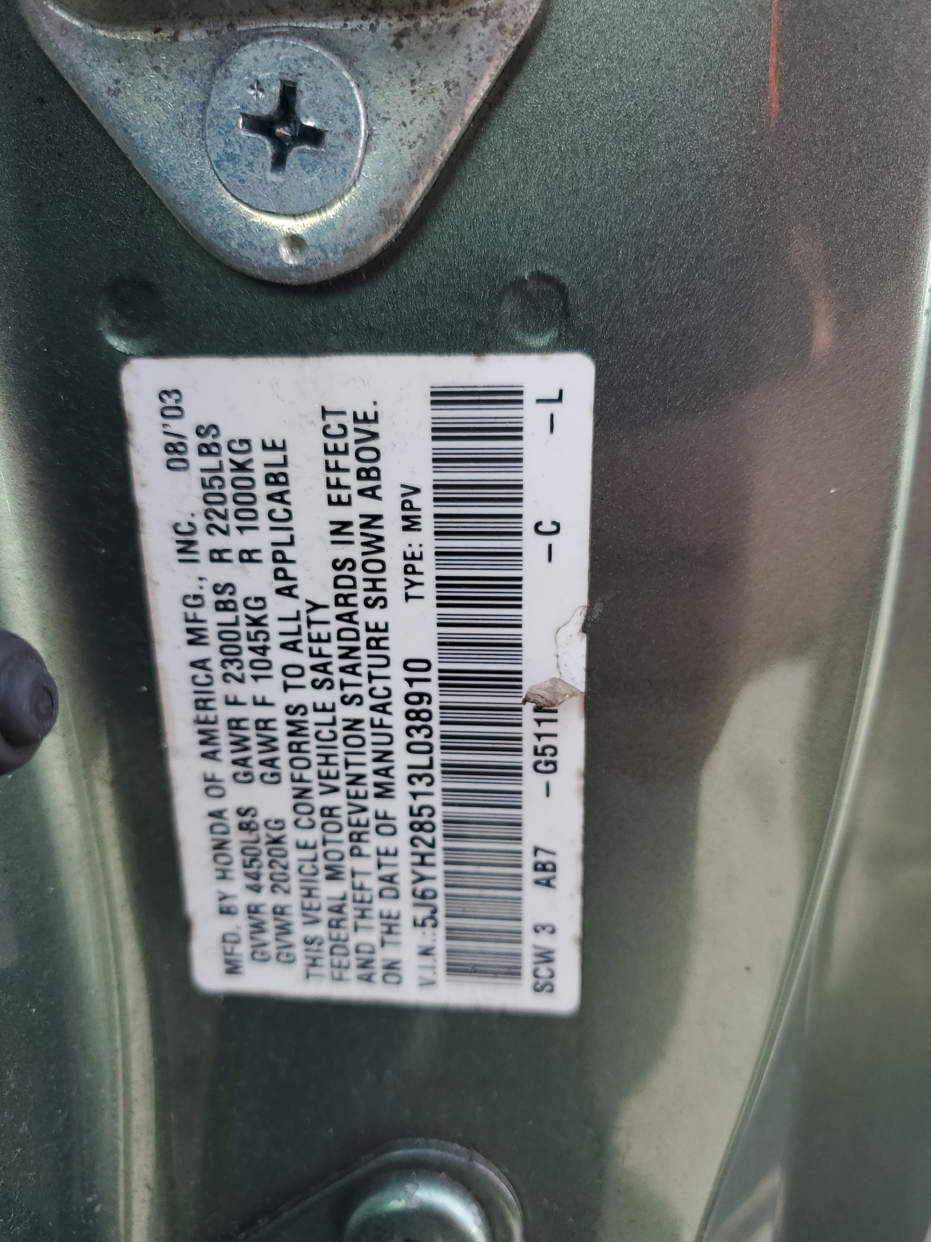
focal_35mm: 26
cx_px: 466
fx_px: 932
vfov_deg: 67.3
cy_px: 621
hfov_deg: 53.1
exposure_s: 1/323
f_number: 1.5
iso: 50
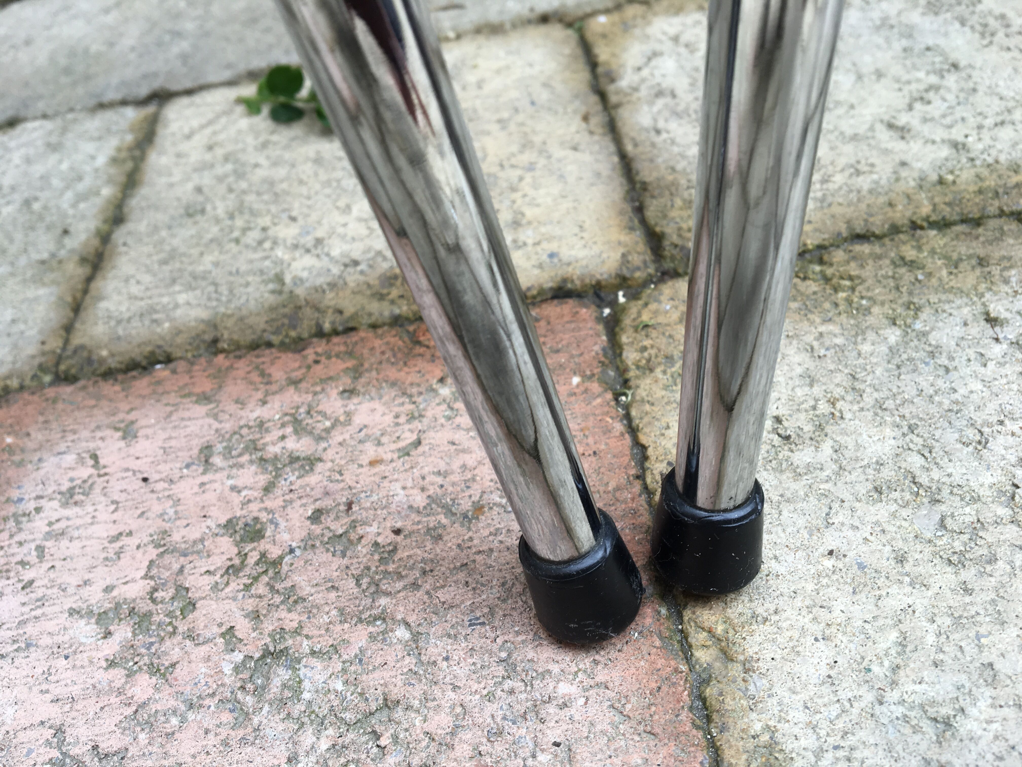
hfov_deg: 61.7
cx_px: 511
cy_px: 384
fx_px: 856
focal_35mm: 29
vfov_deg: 48.2
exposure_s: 1/50
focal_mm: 4.15
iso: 25
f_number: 2.2
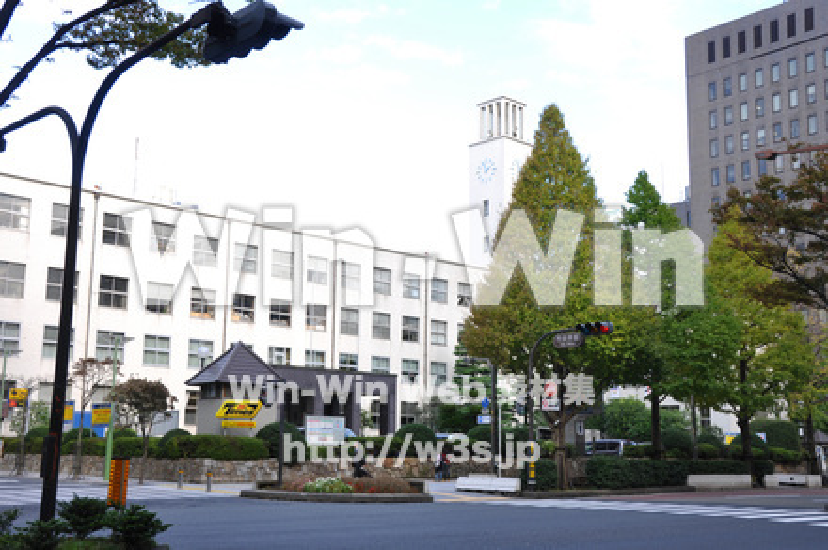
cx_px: 414
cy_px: 275
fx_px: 965
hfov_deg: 46.5
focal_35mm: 42
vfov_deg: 31.8
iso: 100
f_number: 8
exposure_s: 1/60
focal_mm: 28
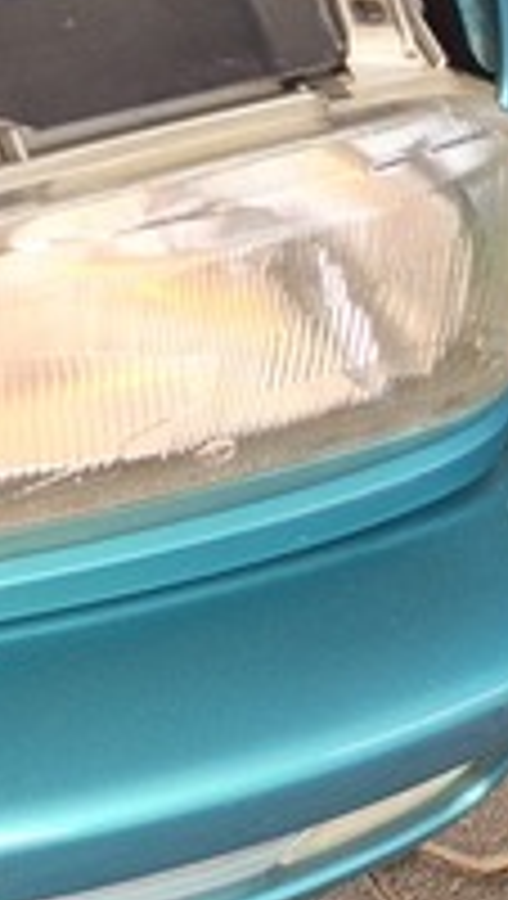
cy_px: -410
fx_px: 3055
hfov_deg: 8.0
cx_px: -1083
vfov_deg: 15.6
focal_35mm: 128
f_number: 1.8
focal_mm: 5.4
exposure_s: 1/180
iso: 50
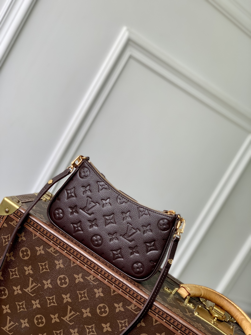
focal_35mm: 52
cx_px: 126
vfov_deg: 36.8
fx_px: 503
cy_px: 168
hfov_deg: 28.0
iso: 20
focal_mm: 6
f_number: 2.4
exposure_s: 1/122
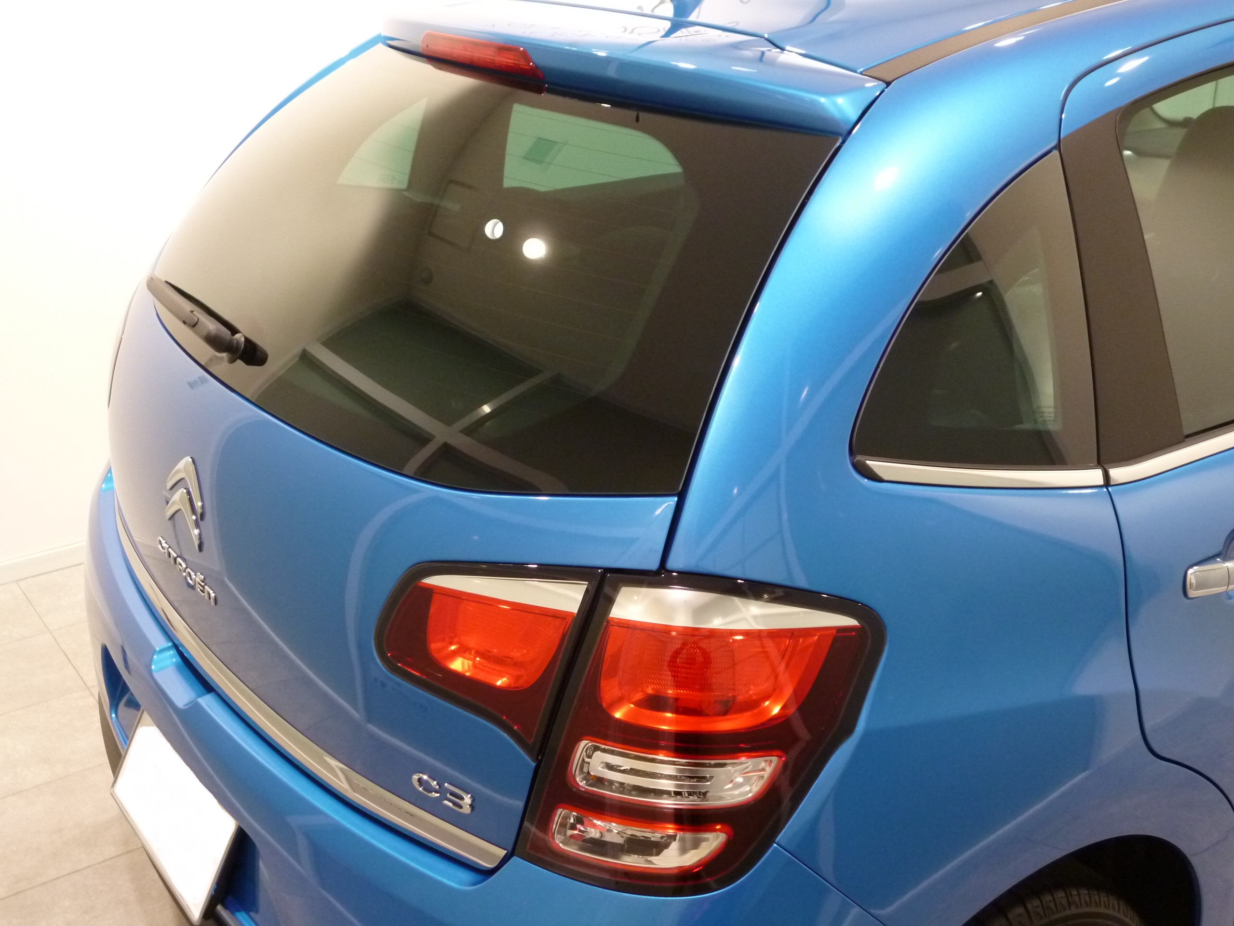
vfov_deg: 35.1
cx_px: 617
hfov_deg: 45.8
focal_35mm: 41
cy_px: 463
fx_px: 1462
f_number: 3.7
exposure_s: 1/20
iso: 400
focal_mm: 7.3
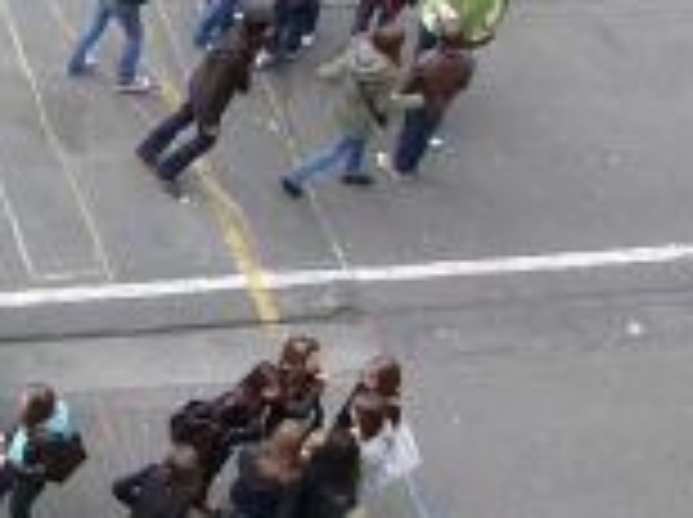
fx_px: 2998
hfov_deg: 11.9
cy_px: 171
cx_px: -657
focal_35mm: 150
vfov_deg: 9.9
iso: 50
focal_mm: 6
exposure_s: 1/200
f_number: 4
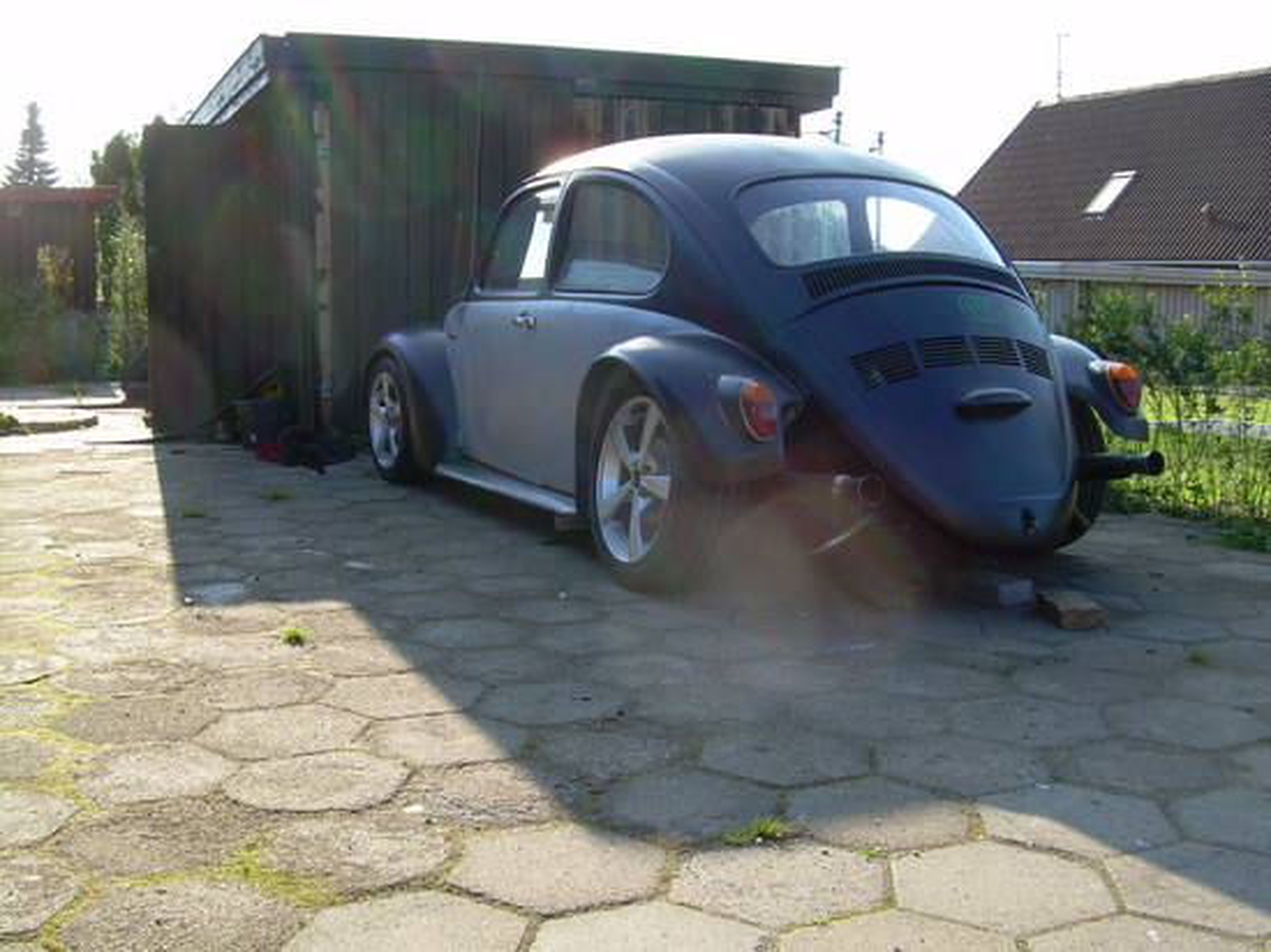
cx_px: 636
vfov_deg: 37.7
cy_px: 476
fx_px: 1395
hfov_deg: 49.0
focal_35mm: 38
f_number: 4.6
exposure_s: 1/149
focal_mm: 6.3
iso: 50
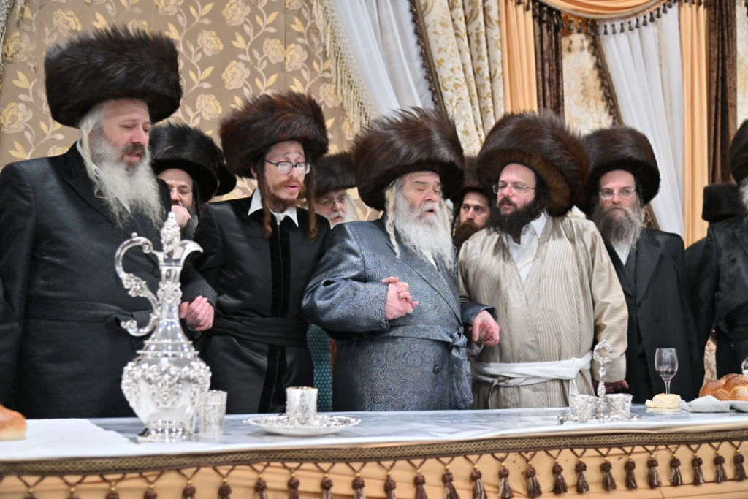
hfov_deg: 42.7
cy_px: 250
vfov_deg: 29.3
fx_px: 956
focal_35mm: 46
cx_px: 374
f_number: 4
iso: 1000
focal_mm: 46
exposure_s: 1/200
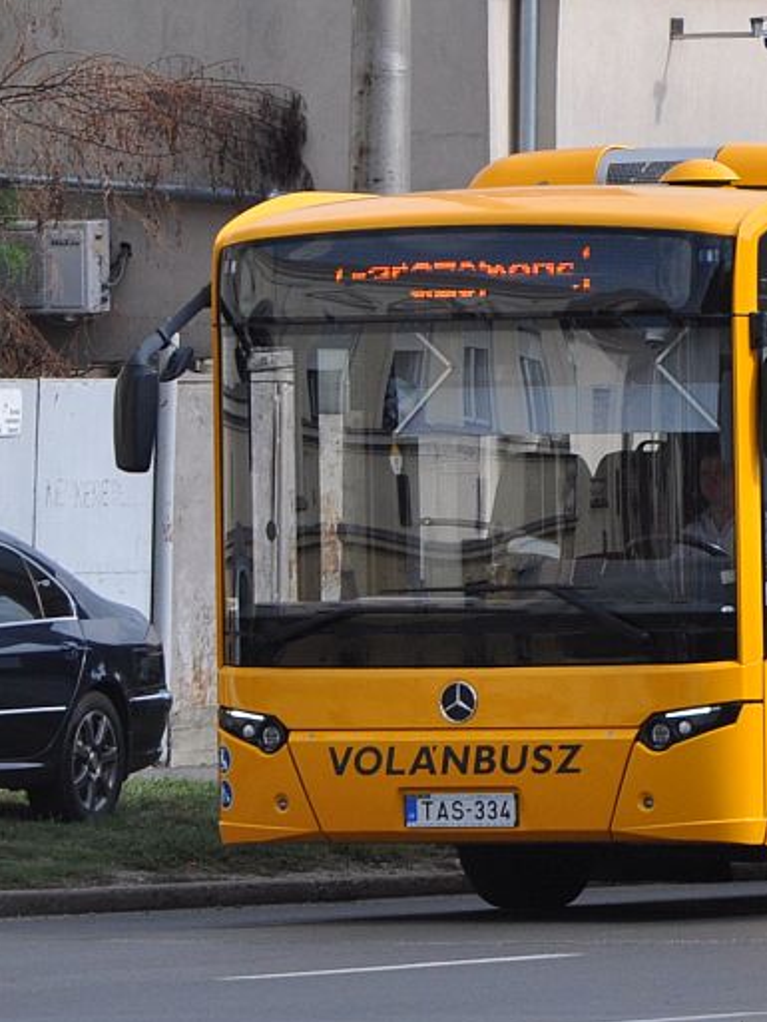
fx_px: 12324
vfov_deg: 4.7
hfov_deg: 3.6
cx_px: 947
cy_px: 265
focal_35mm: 417
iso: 400
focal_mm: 105
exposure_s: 1/1250
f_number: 5.6
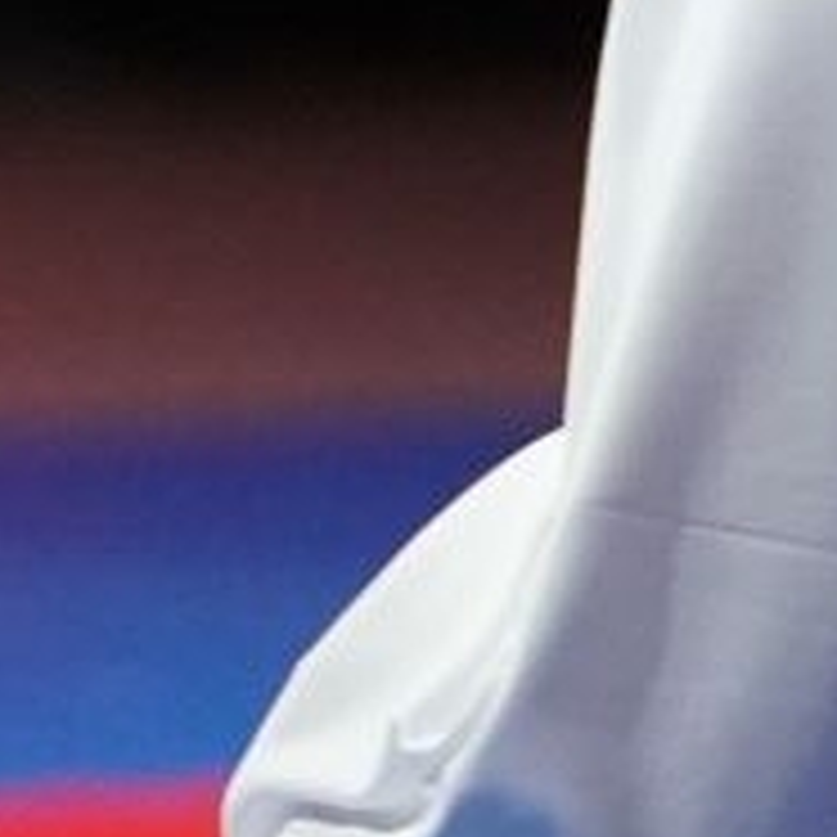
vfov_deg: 1.3
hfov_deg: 1.3
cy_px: -1534
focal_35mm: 1382
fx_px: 37806
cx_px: 1850
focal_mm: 168
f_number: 2.8
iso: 5000
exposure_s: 1/1000
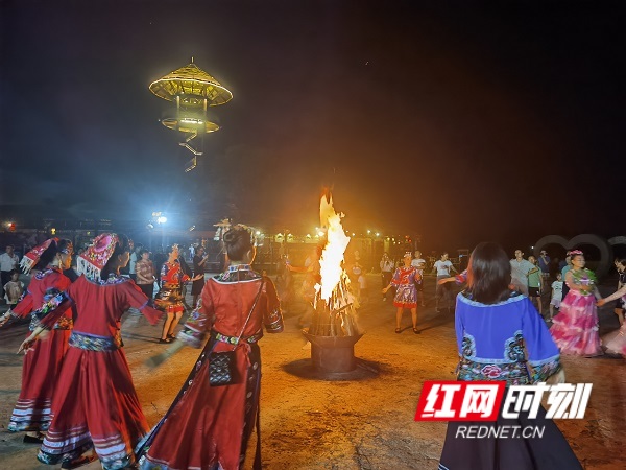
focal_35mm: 27
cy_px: 235
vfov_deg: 51.4
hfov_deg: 65.3
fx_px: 488
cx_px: 313
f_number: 1.9
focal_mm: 6.67
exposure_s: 1/33.3
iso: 500
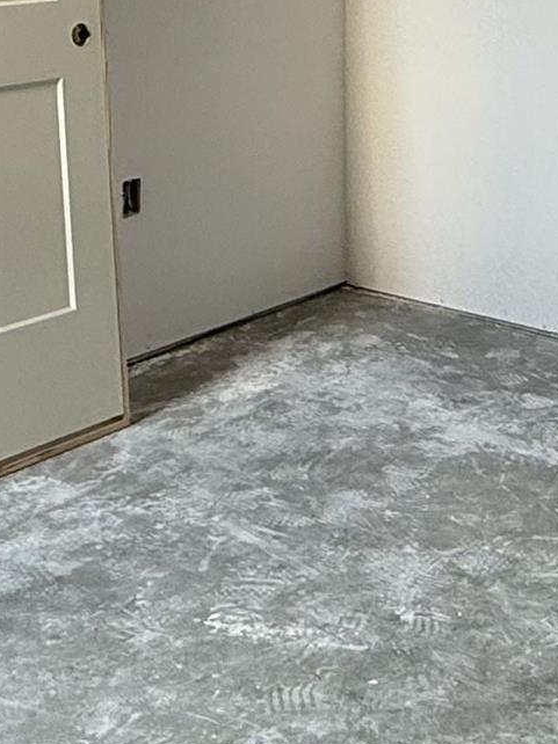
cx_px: 471
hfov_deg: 21.6
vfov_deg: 26.6
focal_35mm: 67
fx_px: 1441
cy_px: -85
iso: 160
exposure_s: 1/99
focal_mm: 2.22
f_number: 2.2
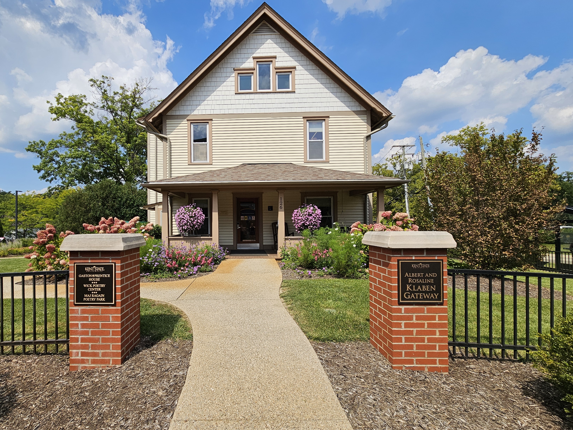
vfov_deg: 78.1
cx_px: 246
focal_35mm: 16
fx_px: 265
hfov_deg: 93.9
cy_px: 224
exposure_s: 1/3255
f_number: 2.2
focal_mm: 2.2
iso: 50
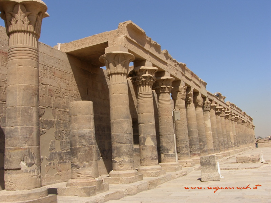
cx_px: 136
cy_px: 102
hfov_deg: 46.8
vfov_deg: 36.0
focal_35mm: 40
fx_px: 313
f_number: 7.1
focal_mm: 10.3
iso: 50
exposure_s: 1/320
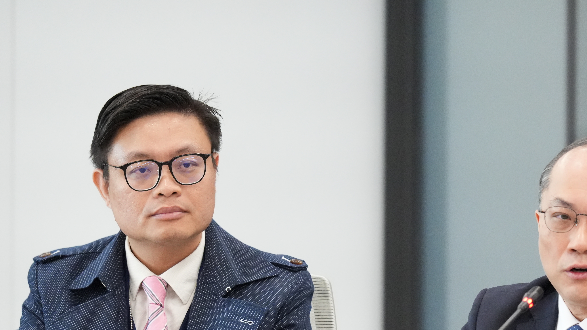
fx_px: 4452
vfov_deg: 4.2
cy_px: 293
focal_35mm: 286
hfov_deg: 7.5
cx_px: 417
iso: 10000
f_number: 4
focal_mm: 171
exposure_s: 1/200
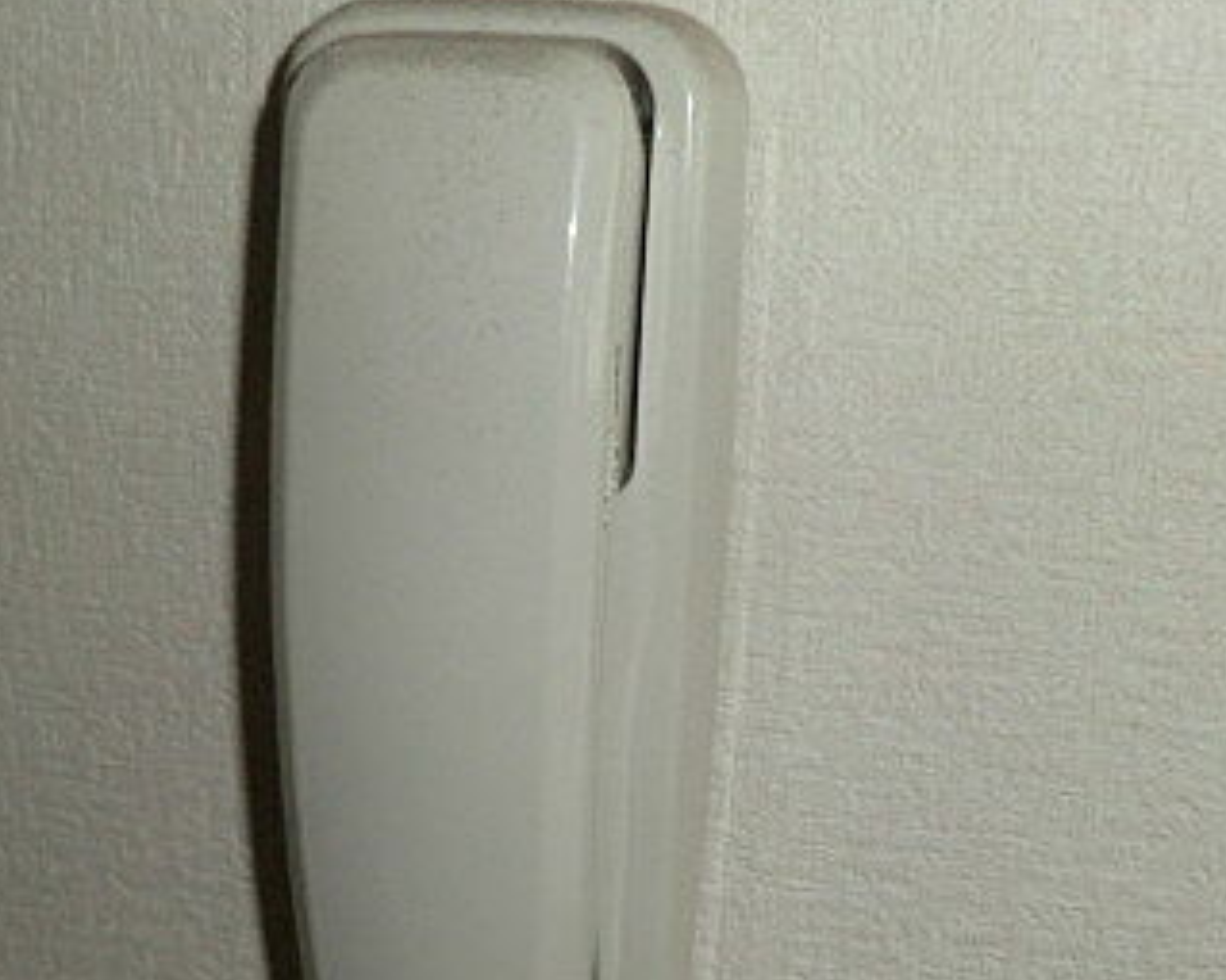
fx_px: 1705
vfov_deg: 31.9
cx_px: 588
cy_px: 623
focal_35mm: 47
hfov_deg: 39.5
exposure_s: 1/60
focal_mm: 4.3
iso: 200
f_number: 3.2
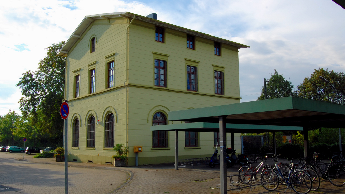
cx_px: 174
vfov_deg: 33.7
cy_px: 103
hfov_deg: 56.6
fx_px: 320
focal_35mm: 35
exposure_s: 1/60
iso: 200
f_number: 16
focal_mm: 22
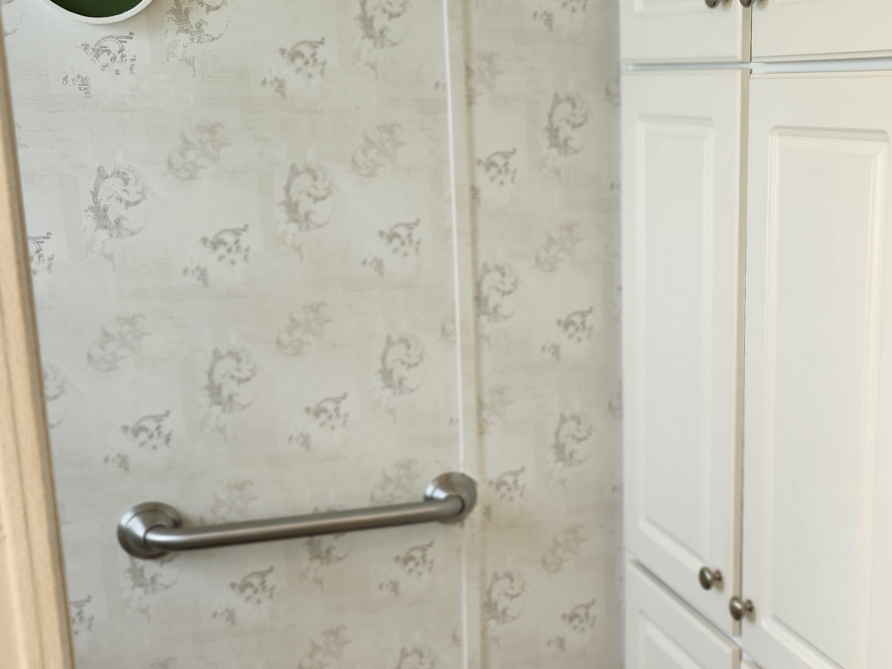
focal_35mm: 46
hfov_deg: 39.9
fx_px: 1185
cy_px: 374
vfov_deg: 31.5
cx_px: 689
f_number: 1.8
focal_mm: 5.54
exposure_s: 1/120
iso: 80
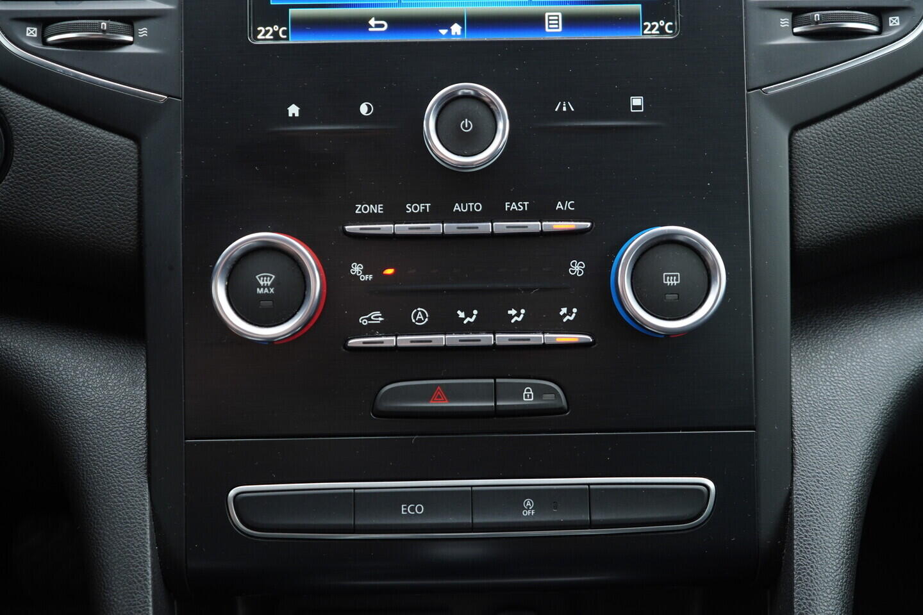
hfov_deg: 53.1
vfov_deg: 36.9
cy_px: 308
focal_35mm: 36
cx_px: 462
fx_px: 923
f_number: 2.8
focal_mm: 24
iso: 320
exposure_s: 1/40
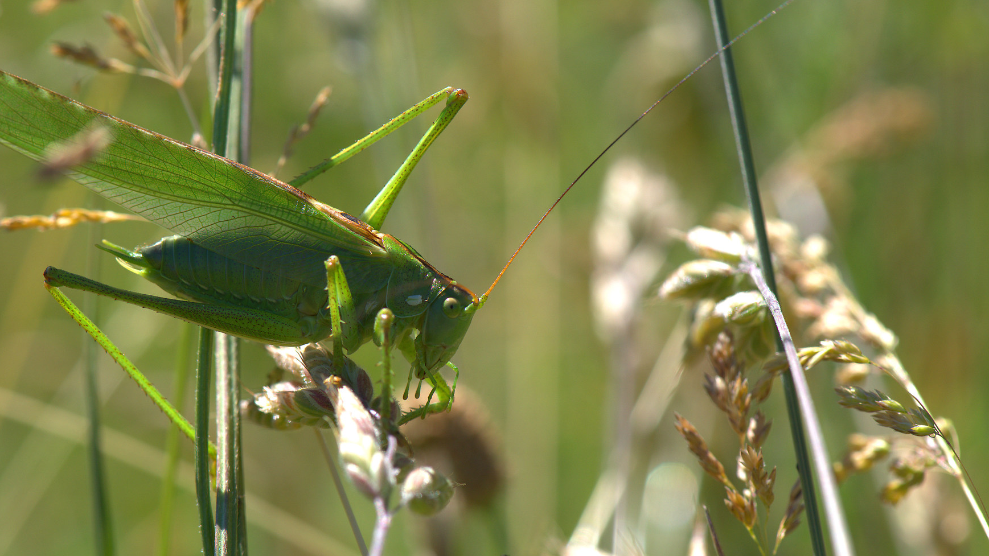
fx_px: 3986
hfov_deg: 14.1
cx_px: 423
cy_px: 311
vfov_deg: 8.0
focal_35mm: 152
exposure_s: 1/200
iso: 200
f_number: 11
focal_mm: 105
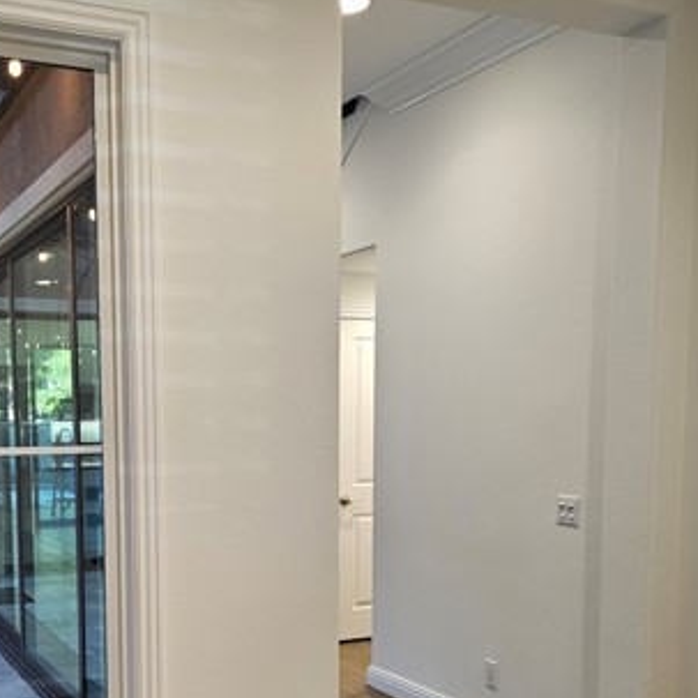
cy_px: 498
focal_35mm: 43
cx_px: 223
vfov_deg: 38.4
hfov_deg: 38.6
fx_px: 981
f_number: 1.8
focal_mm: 5.4
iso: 250
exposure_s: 1/120
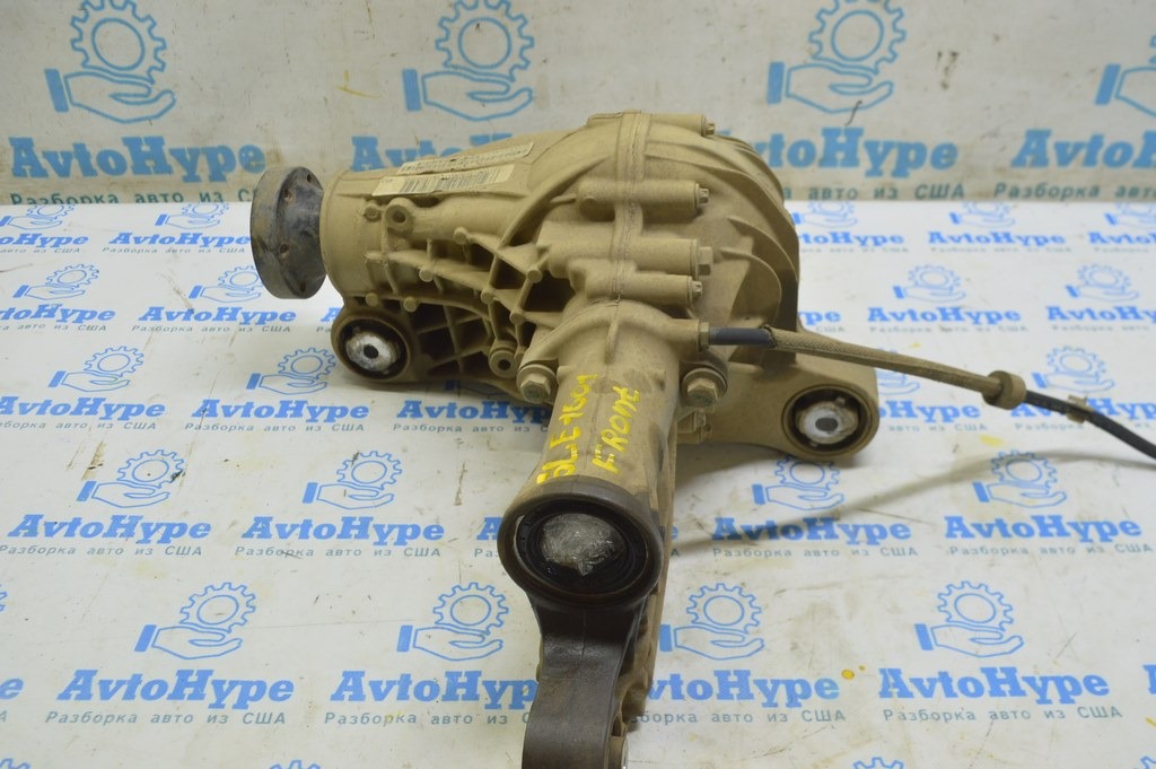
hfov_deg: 55.1
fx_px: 1107
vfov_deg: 38.3
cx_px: 578
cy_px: 384
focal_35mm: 34
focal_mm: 23
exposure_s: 1/20
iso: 400
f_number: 5.6
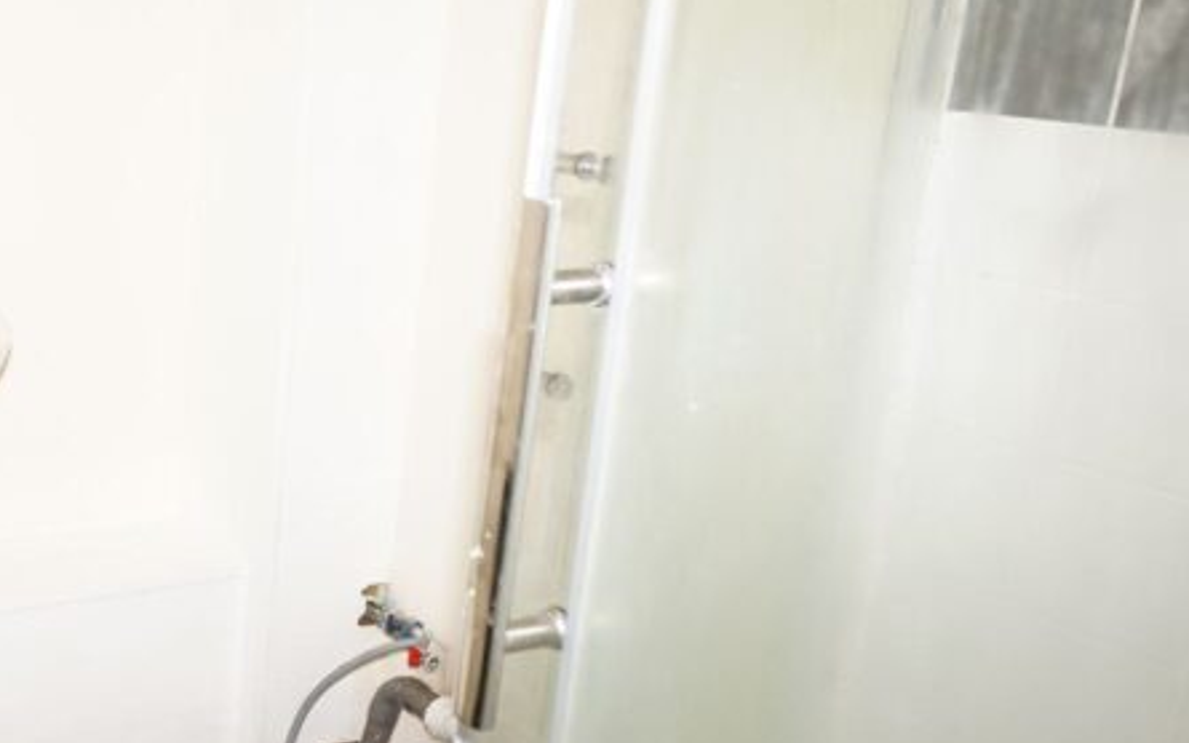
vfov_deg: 29.2
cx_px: -72
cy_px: 330
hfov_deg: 38.6
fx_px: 1426
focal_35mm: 44
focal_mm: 16
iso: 400
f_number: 5
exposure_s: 1/60
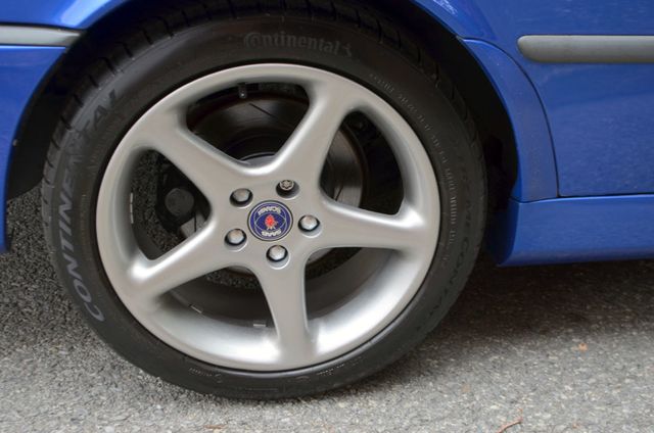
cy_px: 216
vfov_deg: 21.5
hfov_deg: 32.0
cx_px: 327
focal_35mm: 63
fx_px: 1142
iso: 200
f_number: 6.3
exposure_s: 1/160
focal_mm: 42
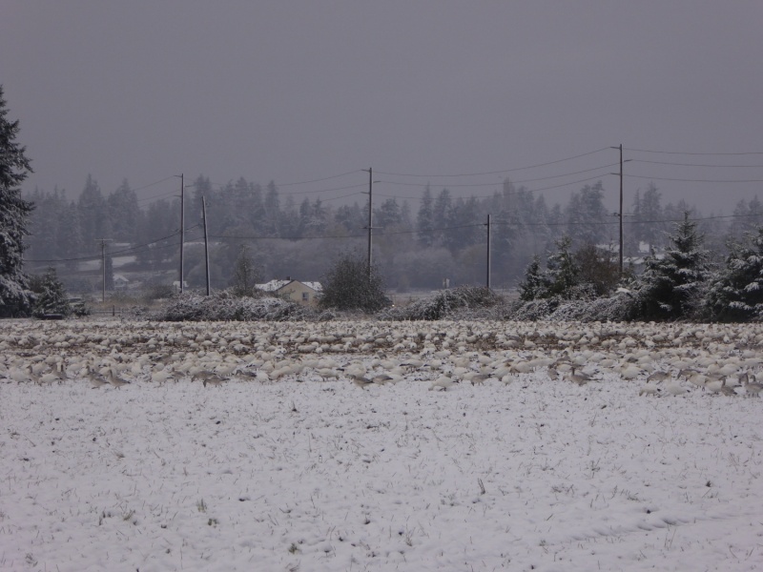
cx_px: 382
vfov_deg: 6.7
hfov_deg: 8.9
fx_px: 4893
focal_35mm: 222
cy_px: 286
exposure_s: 1/500
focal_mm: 35.8
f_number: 5.6
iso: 100
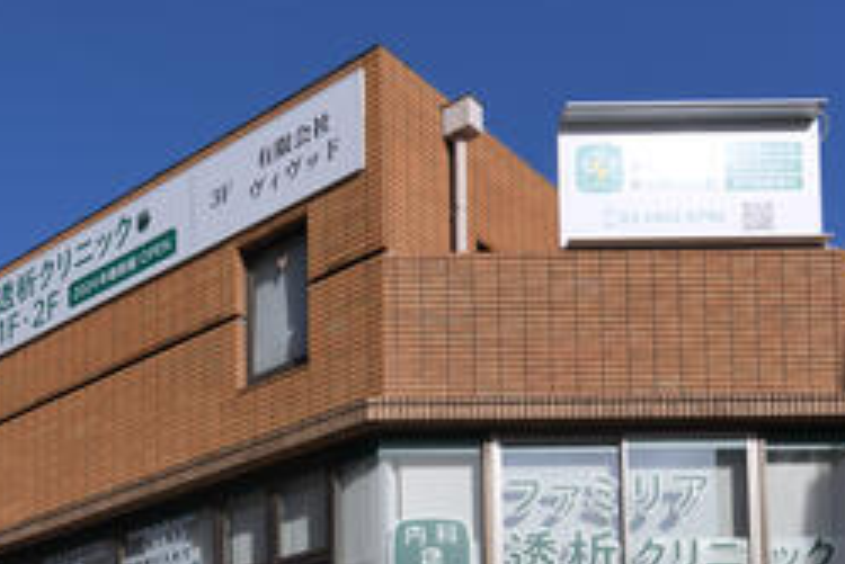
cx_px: 206
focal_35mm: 48
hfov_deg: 39.9
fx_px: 1127
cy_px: 601
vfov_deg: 26.2
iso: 64
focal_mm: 20
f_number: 11
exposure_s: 1/160
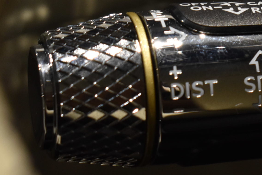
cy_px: 52
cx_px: 294
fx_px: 1591
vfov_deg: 6.3
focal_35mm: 218
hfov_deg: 9.3
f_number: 8
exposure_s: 1/100
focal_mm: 55
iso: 1400
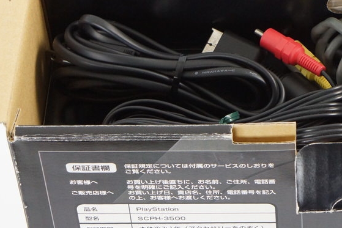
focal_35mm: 161
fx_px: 1530
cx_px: 343
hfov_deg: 12.6
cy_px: -1
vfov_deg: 8.5
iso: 1600
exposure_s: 1/80
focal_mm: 50
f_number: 6.3
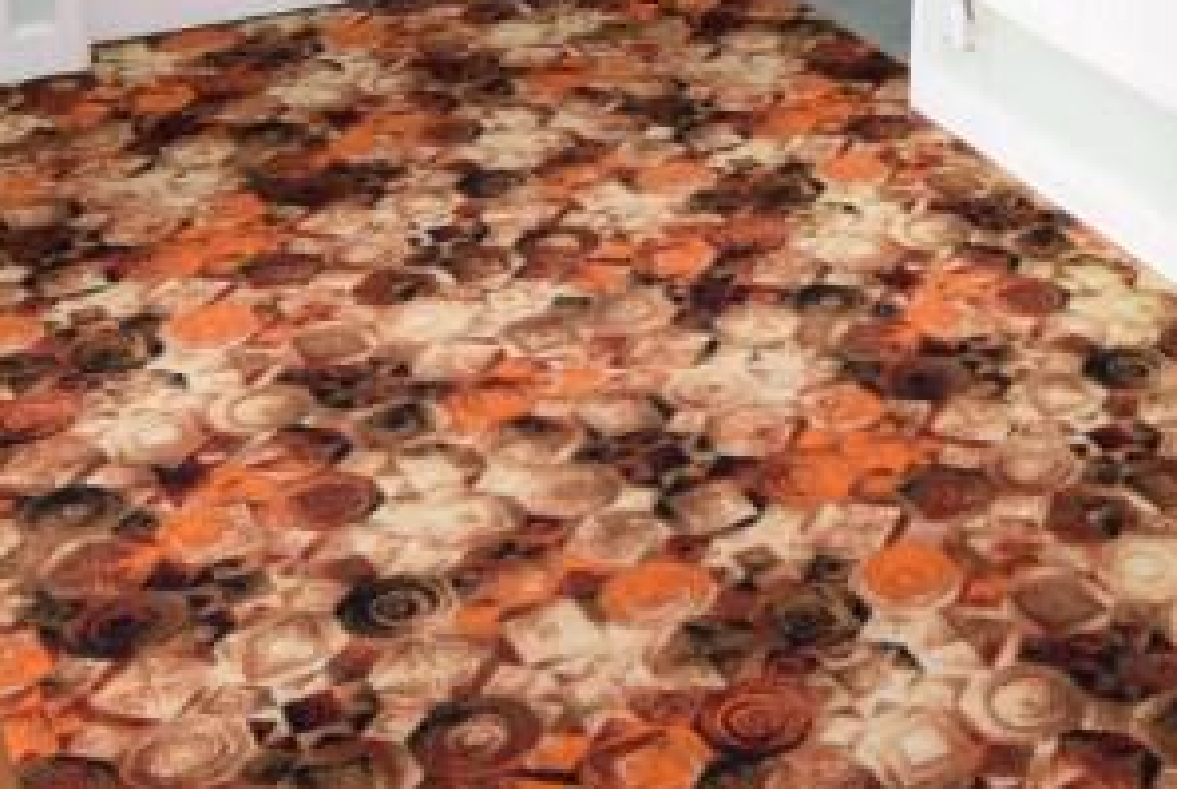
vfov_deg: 20.4
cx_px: 880
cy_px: -178
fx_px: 2030
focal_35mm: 62
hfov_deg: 31.8
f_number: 4
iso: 640
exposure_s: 1/60
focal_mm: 12
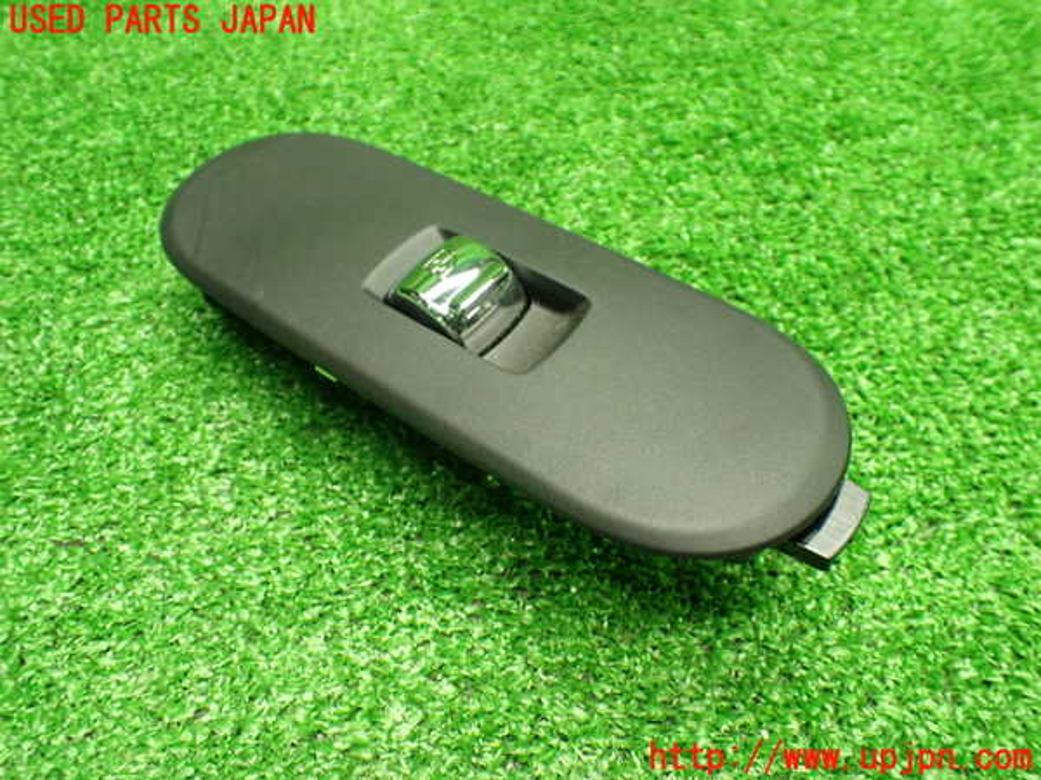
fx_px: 902
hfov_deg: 60.0
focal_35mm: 30
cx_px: 520
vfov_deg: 46.8
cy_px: 390
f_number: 2.3
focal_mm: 5.4
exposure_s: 1/80
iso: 800
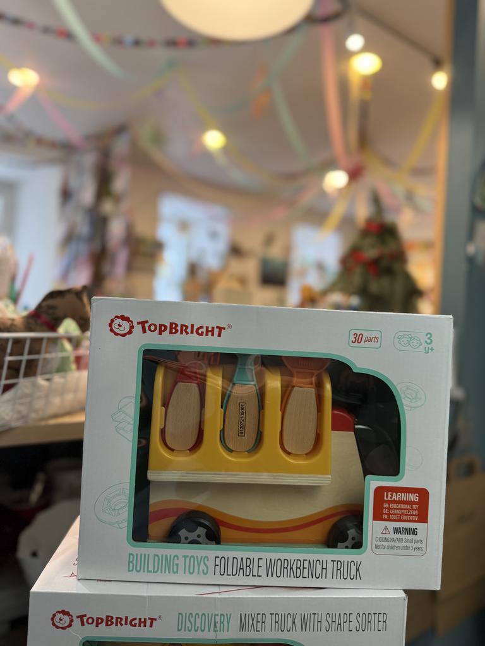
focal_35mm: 24
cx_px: 242
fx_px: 448
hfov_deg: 56.8
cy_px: 323
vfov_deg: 71.6
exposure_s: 1/100
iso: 200
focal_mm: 6.76
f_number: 1.78
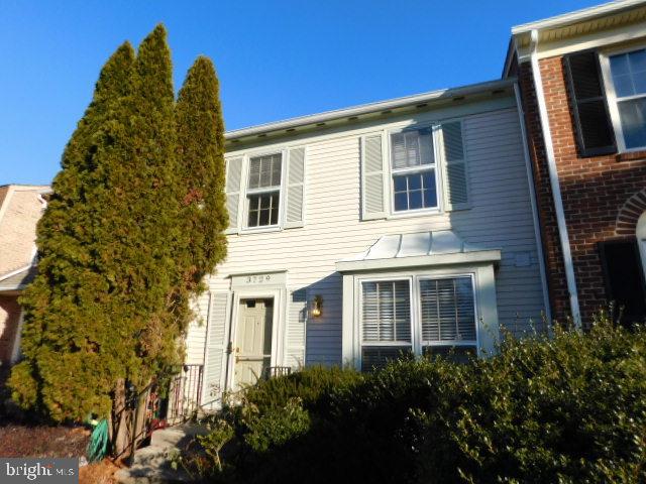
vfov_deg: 58.9
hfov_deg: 73.9
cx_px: 323
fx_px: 429
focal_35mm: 23
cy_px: 242
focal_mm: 4
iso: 125
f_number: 3
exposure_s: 1/1250
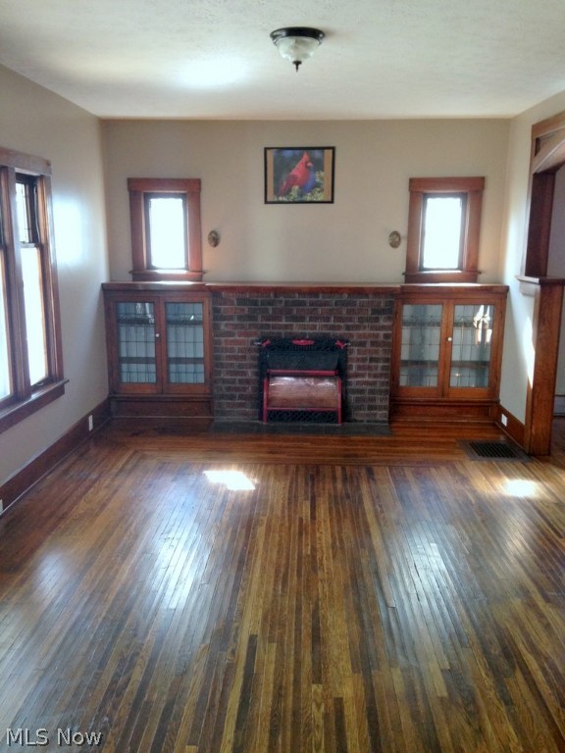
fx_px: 718
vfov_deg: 55.4
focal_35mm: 33
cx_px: 282
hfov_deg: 42.9
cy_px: 376
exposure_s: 1/20
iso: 125
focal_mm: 4.12
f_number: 2.4
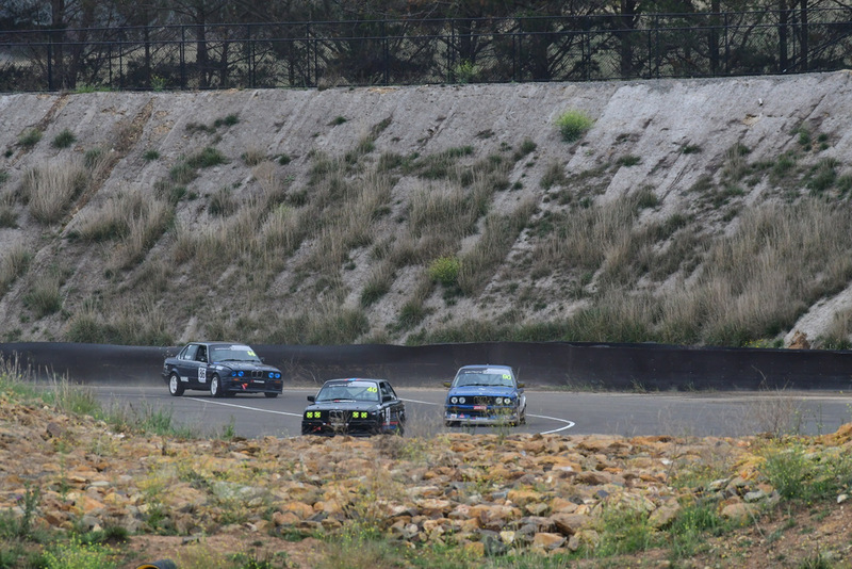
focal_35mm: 750
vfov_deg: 1.8
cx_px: 426
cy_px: 284
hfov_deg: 2.7
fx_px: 17755
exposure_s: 1/640
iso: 1250
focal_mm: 500
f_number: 11
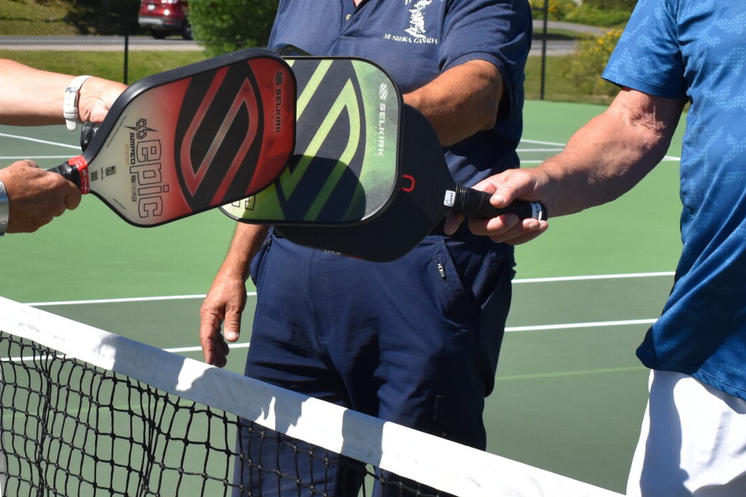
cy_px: 203
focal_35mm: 96
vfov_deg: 14.2
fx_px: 1993
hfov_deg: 21.0
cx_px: 159
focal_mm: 27
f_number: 7.1
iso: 400
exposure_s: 1/1600
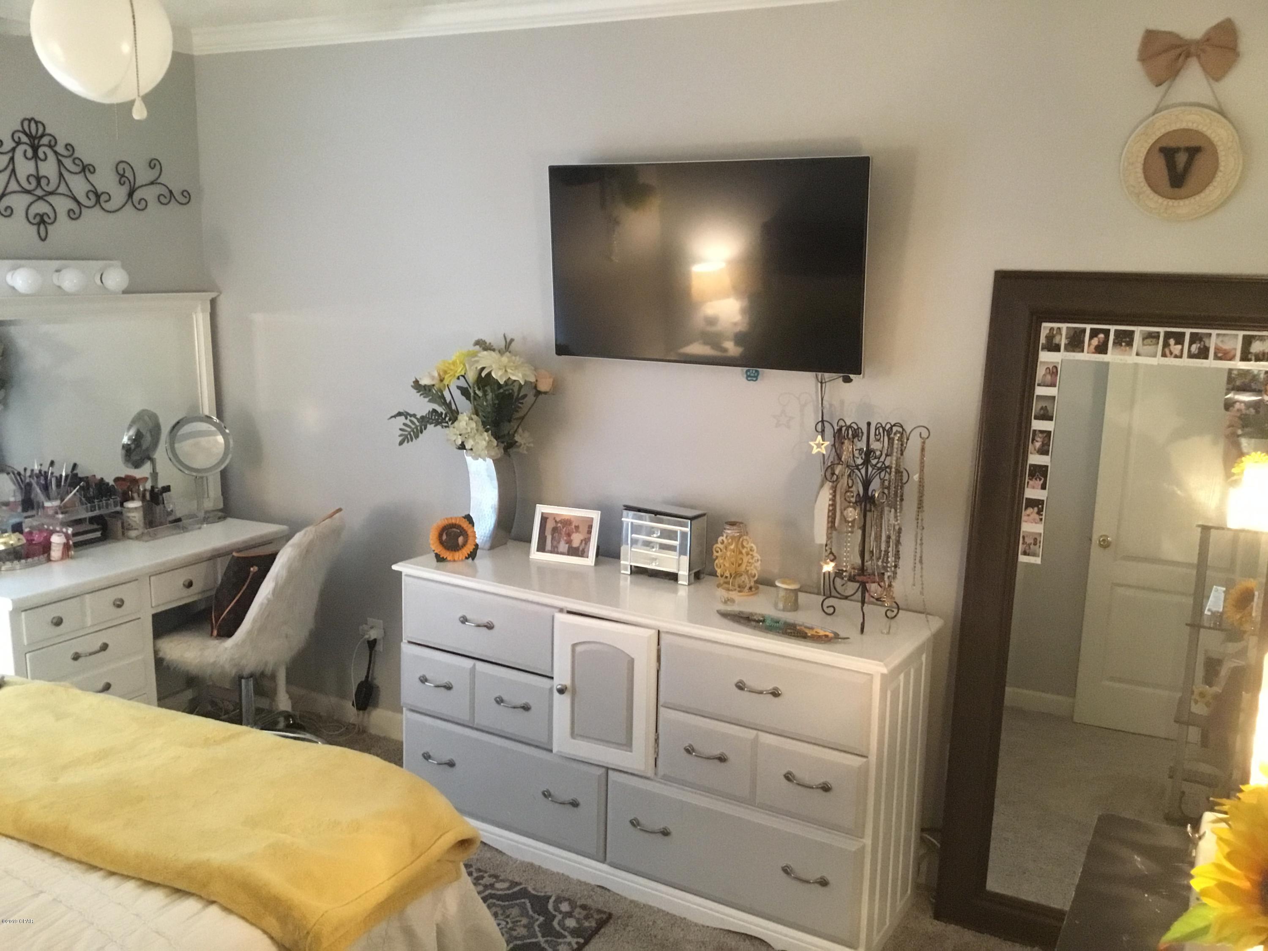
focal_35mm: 31
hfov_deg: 58.4
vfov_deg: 45.4
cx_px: 634
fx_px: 1136
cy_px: 476
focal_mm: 3.3
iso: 250
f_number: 2.4
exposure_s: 1/15
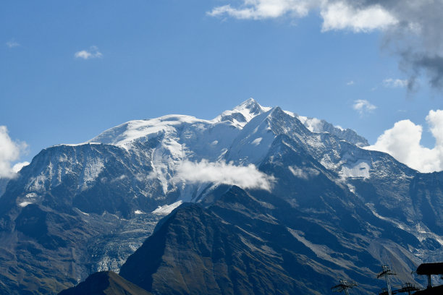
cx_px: 222
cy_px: 148
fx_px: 1292
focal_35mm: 105
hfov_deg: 19.5
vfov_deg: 13.0
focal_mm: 70
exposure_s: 1/4000
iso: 500
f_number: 8
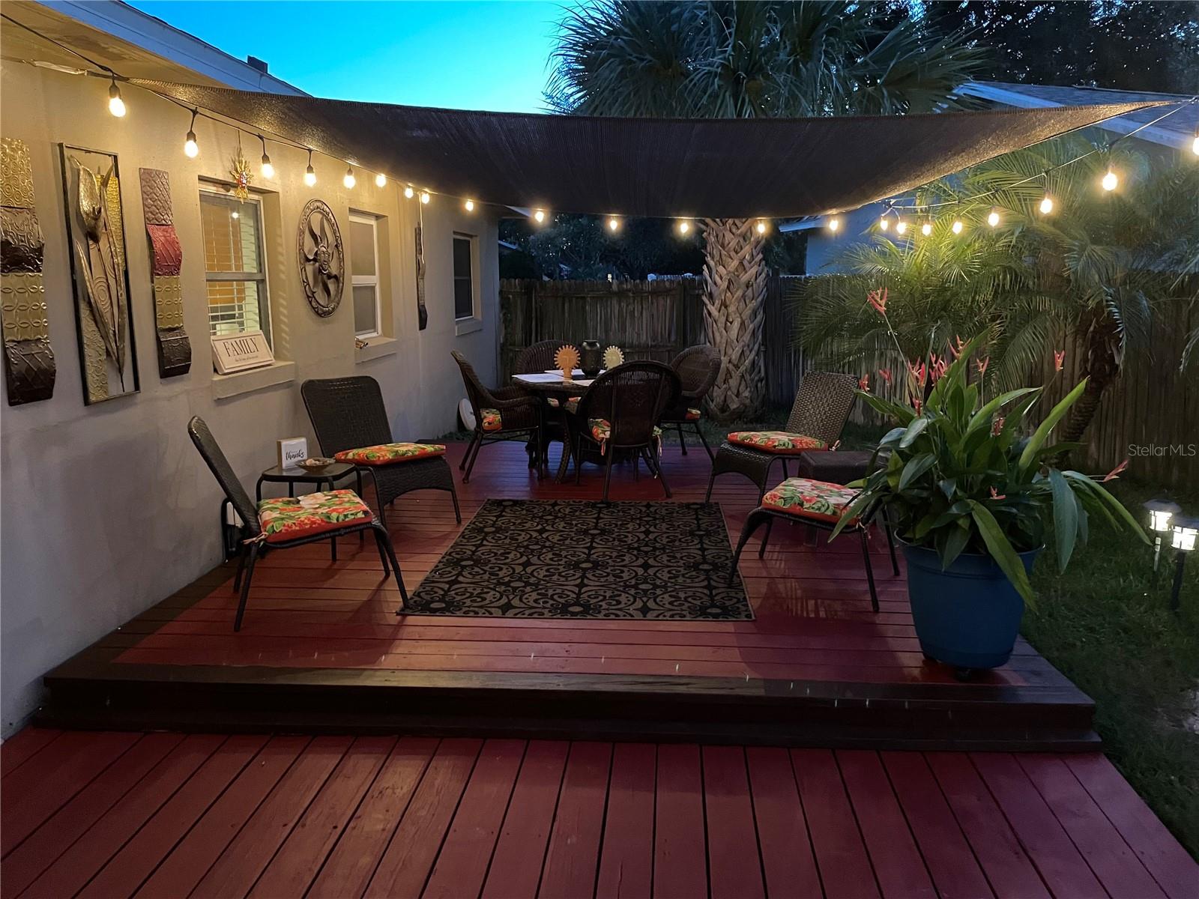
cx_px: 600
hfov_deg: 67.3
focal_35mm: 26
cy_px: 450
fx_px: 901
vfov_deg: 53.1
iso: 800
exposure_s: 1/24
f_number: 1.6
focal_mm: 4.2
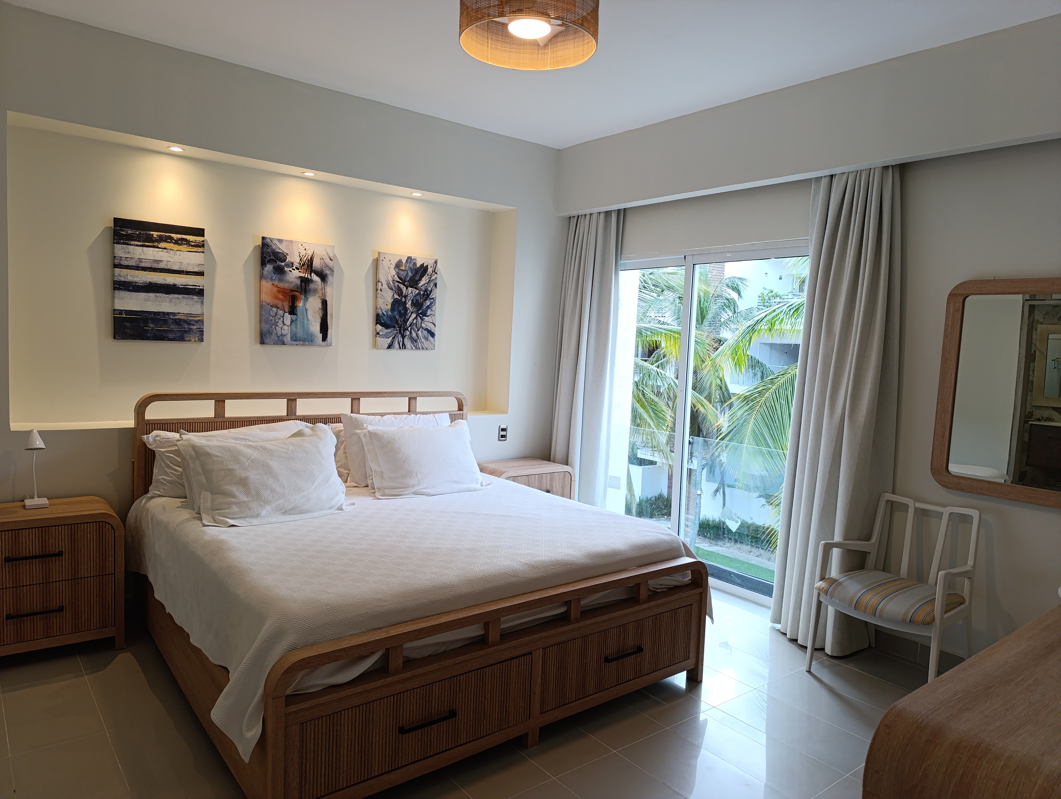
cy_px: 400
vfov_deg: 59.0
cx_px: 530
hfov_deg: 73.8
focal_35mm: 23
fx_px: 706
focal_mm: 6.14
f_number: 1.6
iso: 320
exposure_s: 1/100
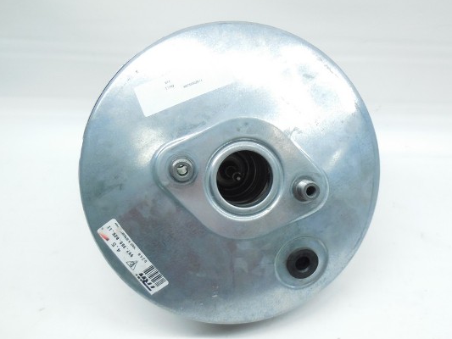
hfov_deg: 59.8
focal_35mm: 30
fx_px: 392
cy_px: 173
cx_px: 253
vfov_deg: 46.8
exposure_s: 1/250
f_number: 3.1
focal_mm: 4.5
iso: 450
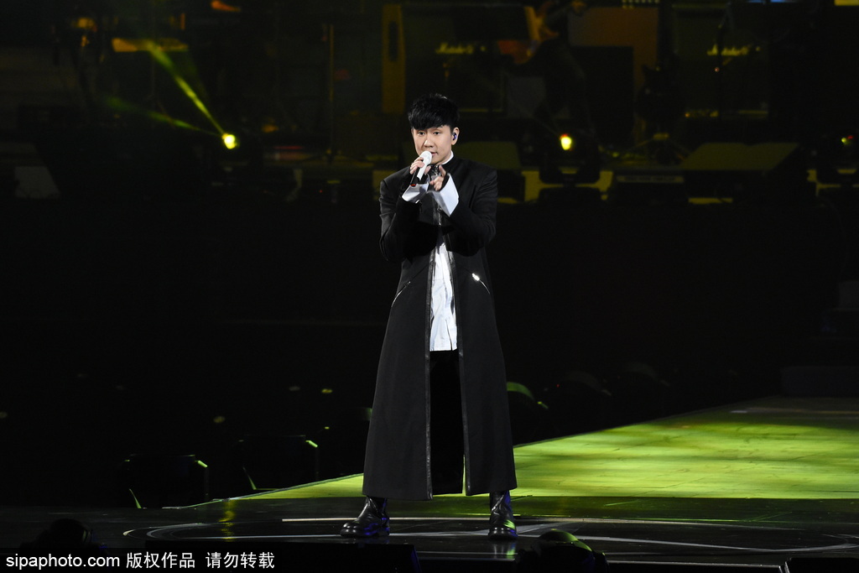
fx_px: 8591
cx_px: 430
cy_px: 286
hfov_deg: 5.7
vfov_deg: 3.8
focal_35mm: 360
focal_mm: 240
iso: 3200
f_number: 5.6
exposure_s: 1/125
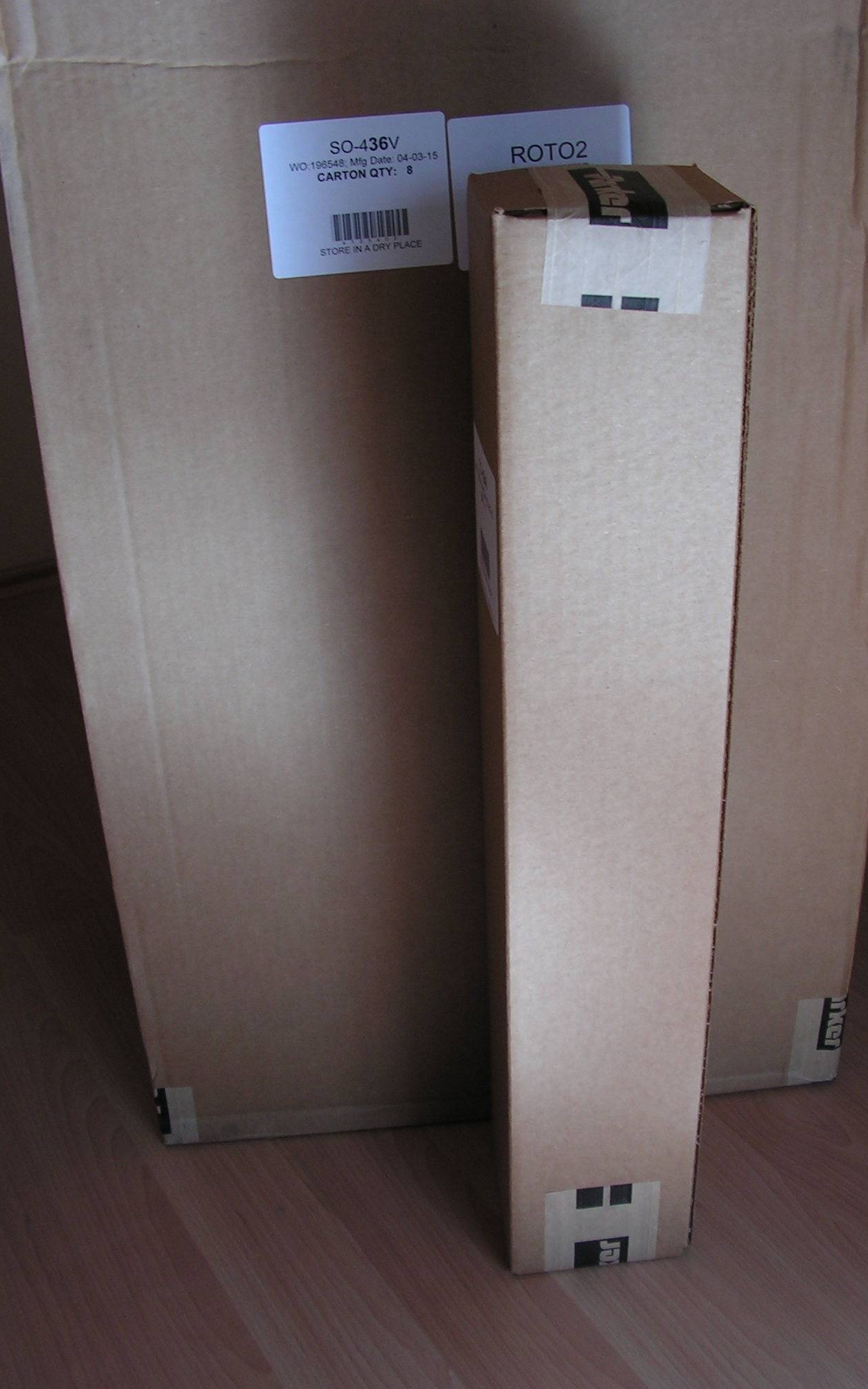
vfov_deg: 50.4
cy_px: 690
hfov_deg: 32.7
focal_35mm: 39
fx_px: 1477
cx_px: 464
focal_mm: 6
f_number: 3.2
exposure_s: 1/50
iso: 64
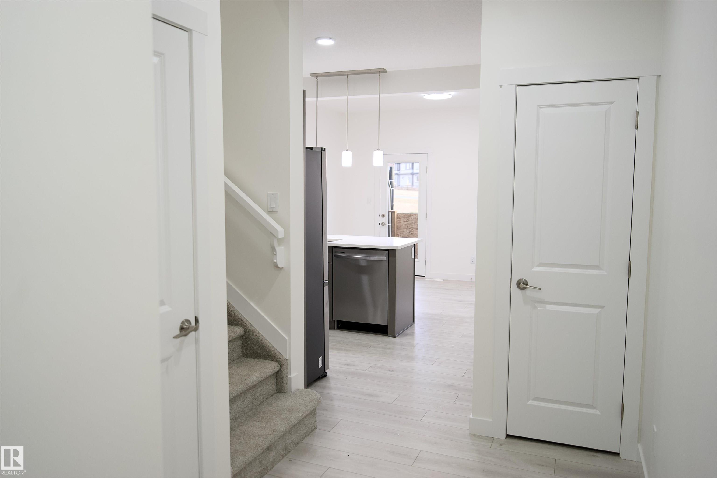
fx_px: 558
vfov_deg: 46.4
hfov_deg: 65.5
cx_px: 358
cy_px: 239
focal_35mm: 28
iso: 640
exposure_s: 1/125
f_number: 2.8
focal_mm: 28
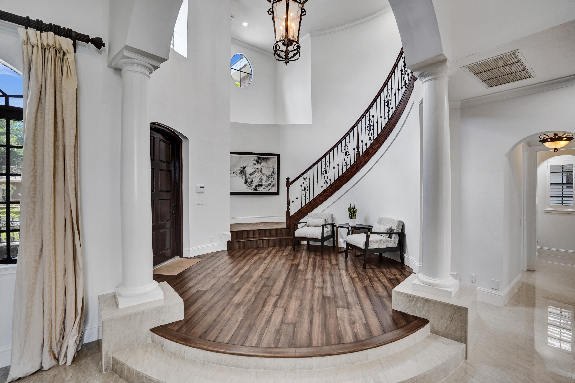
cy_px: 192
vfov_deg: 73.7
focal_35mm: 16
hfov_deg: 96.8
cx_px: 288
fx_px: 255
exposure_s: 1/640
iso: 800
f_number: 2.8
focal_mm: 16
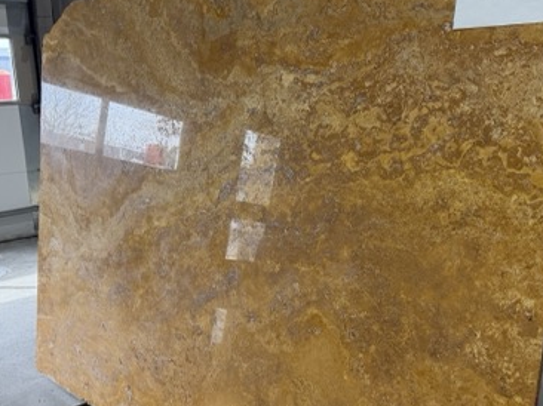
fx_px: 658
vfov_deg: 34.2
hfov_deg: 44.8
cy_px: 250
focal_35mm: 42
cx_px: 274
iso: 200
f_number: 1.78
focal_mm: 6.76
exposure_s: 1/217
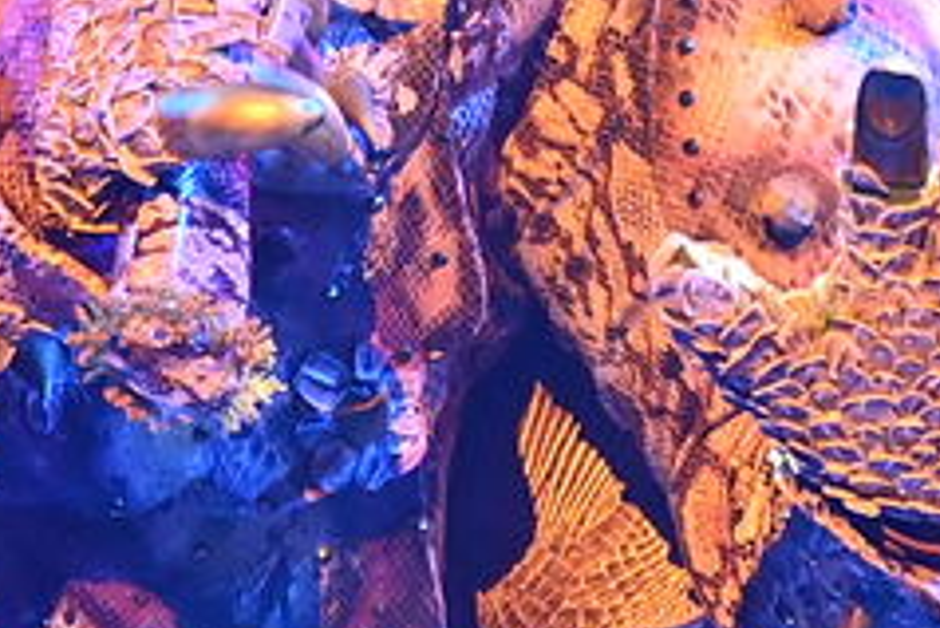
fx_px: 32448
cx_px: 573
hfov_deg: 1.7
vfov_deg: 1.1
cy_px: -589
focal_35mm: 1242
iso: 3200
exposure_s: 1/400
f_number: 2.8
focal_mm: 185
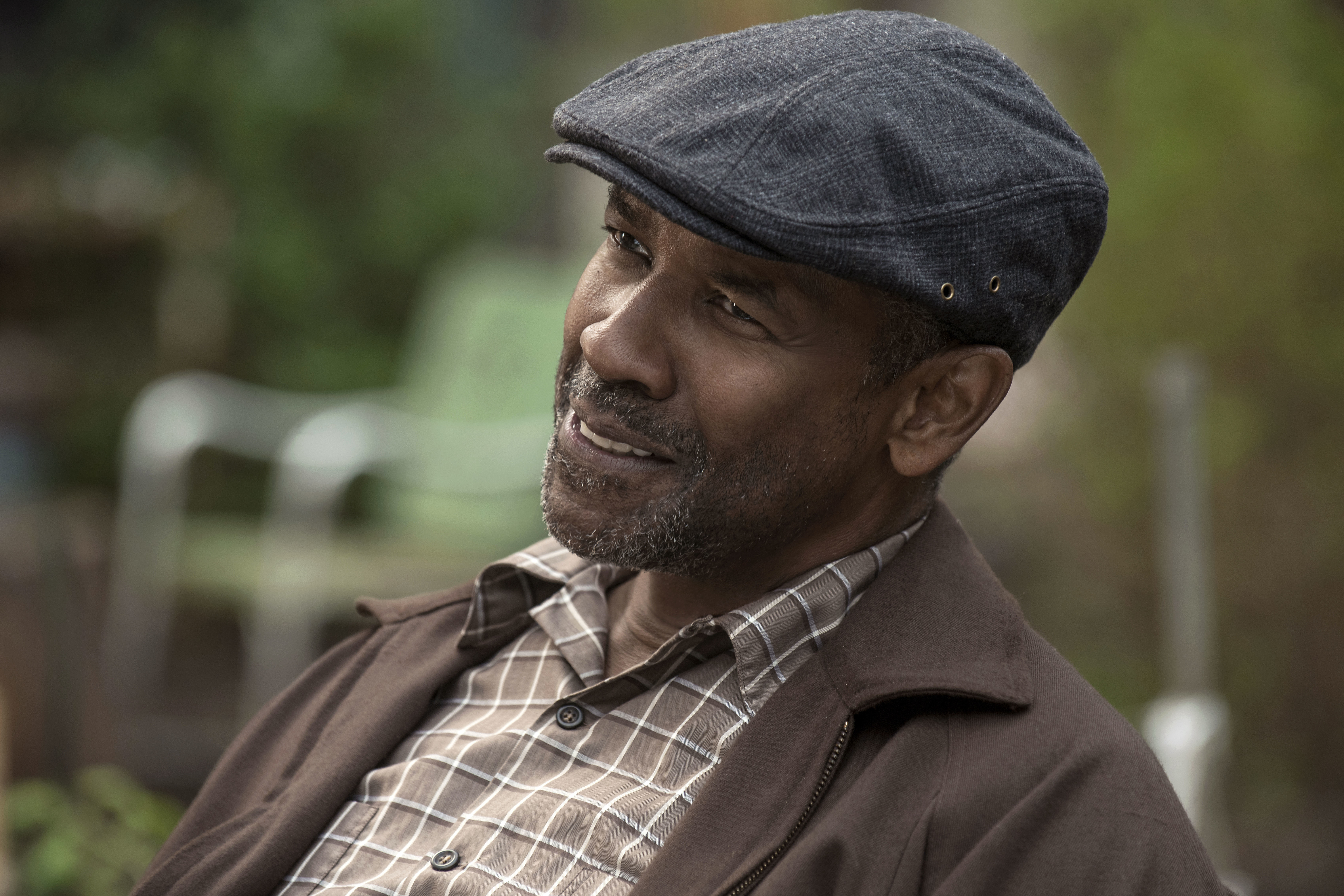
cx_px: 672
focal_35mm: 200
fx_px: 7469
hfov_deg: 10.3
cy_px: 448
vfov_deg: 6.9
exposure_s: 1/320
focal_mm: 200
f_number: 5
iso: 320
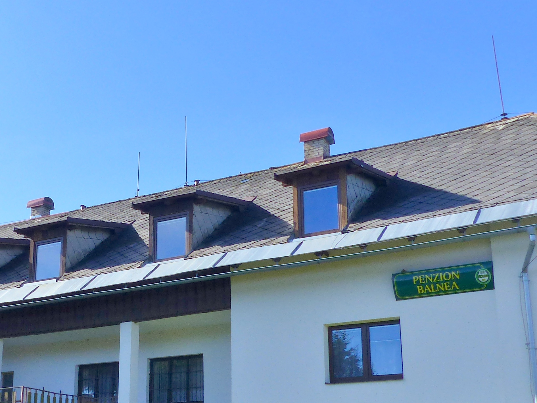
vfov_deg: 26.5
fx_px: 853
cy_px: 254
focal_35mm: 55
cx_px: 147
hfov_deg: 34.3
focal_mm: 4.5
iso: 100
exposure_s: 1/640
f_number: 4
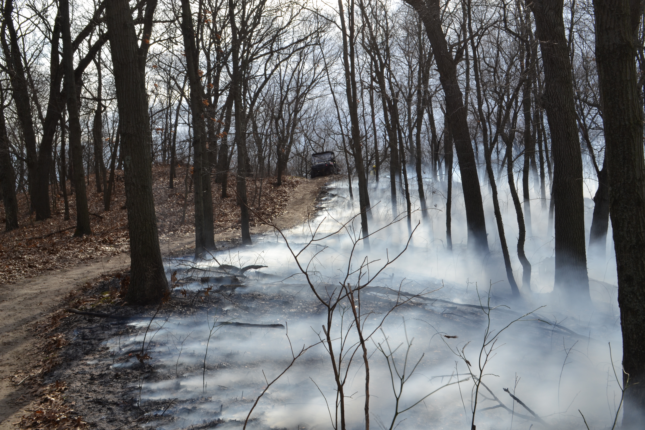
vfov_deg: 34.2
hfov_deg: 49.6
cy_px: 215
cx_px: 322
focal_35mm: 39
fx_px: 699
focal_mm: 26
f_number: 16
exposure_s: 1/40
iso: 100
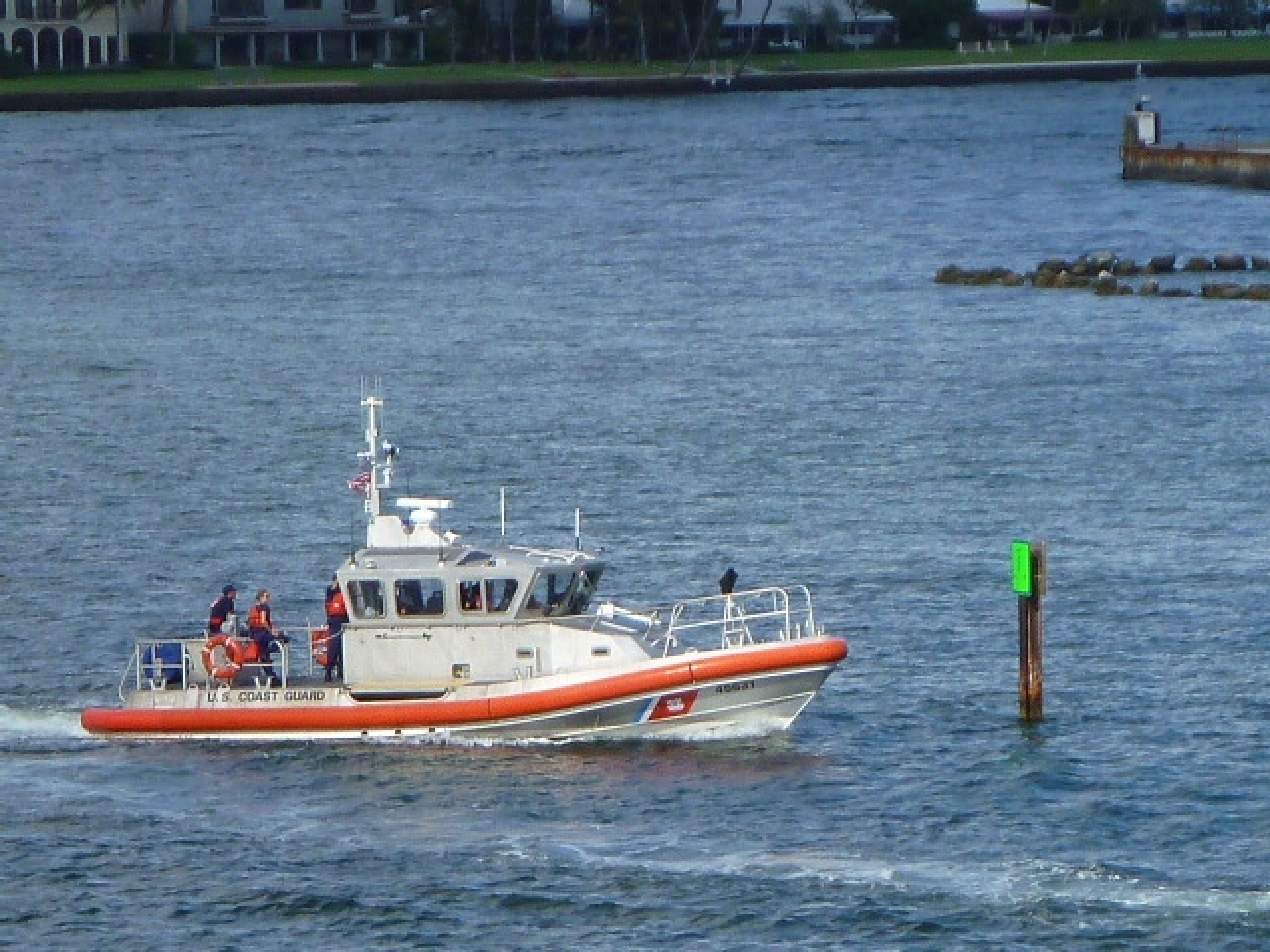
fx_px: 11924
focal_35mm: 325
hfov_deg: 6.1
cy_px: 476
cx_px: 635
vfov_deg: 4.6
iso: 100
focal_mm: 22.8
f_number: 5.9
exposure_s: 1/250
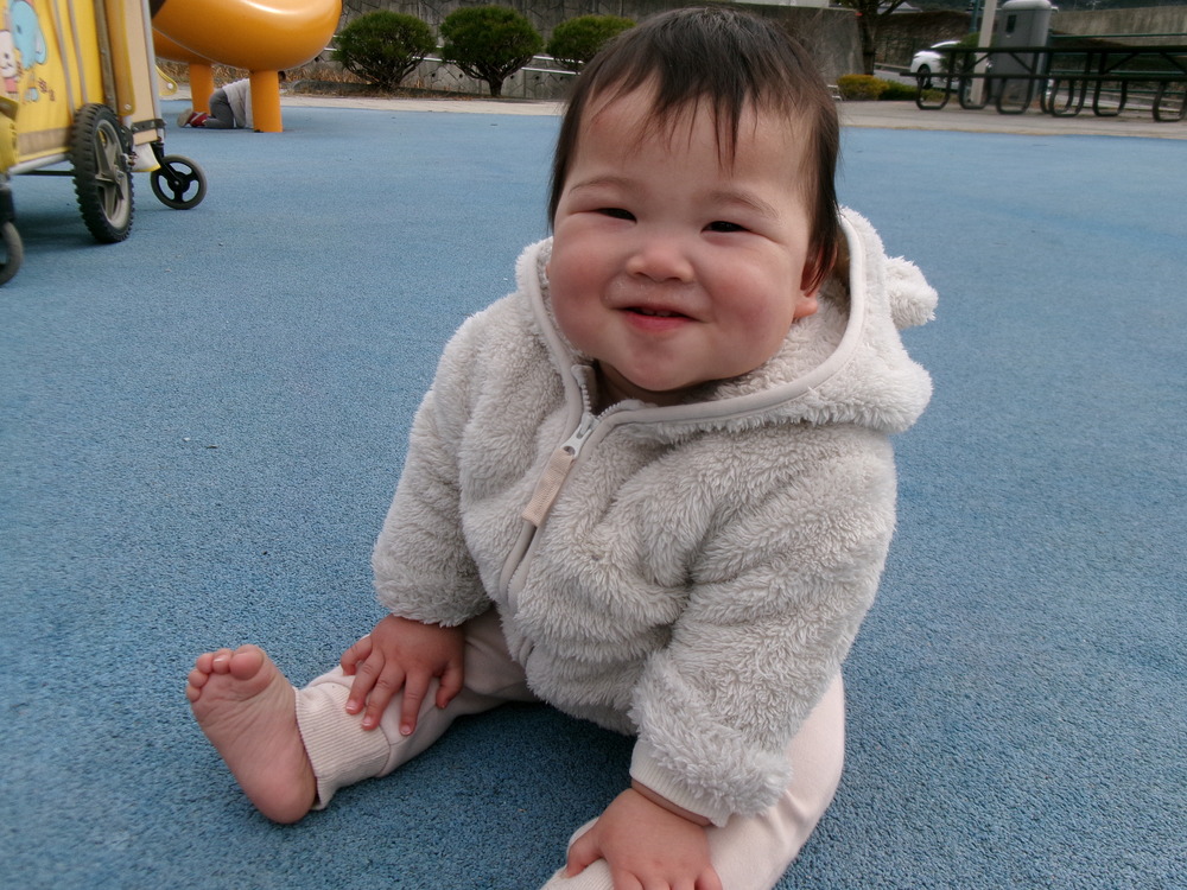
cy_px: 445
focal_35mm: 28
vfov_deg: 49.7
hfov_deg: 63.4
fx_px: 960
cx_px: 594
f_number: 3.9
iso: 100
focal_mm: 5.1
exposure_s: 1/550
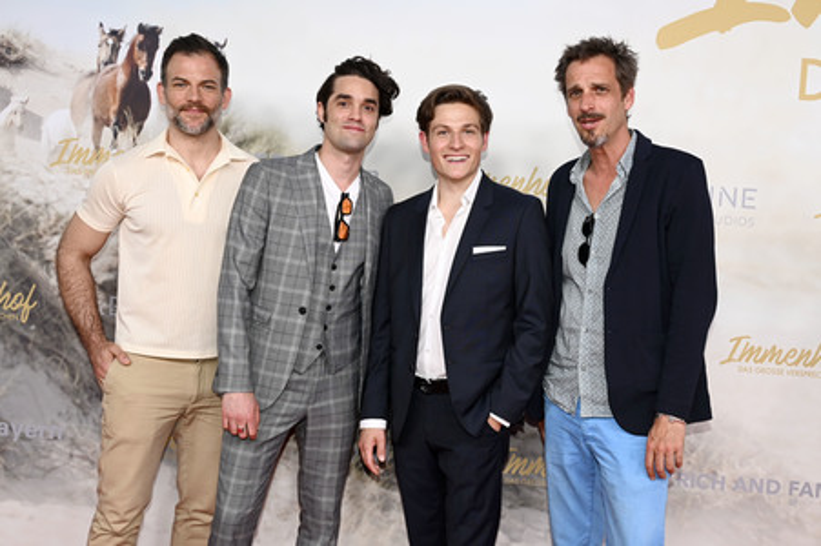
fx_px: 889
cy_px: 273
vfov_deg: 34.2
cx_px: 410
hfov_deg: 49.6
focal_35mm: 39
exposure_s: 1/100
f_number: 6.3
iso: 500
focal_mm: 39
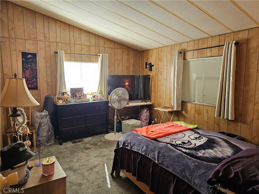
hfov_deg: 73.9
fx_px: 172
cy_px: 97
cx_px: 130
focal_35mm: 23
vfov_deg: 58.9
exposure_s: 1/170
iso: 400
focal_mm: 6.3
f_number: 1.7
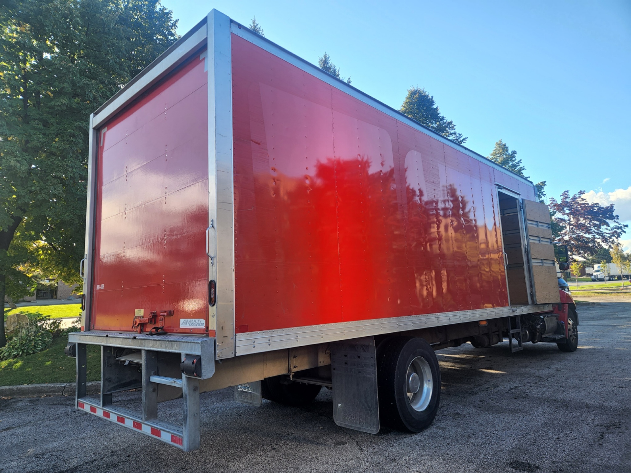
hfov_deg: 73.9
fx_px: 419
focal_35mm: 23
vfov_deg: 58.9
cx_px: 316
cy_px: 236
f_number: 1.8
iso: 20
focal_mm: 5.4
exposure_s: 1/435
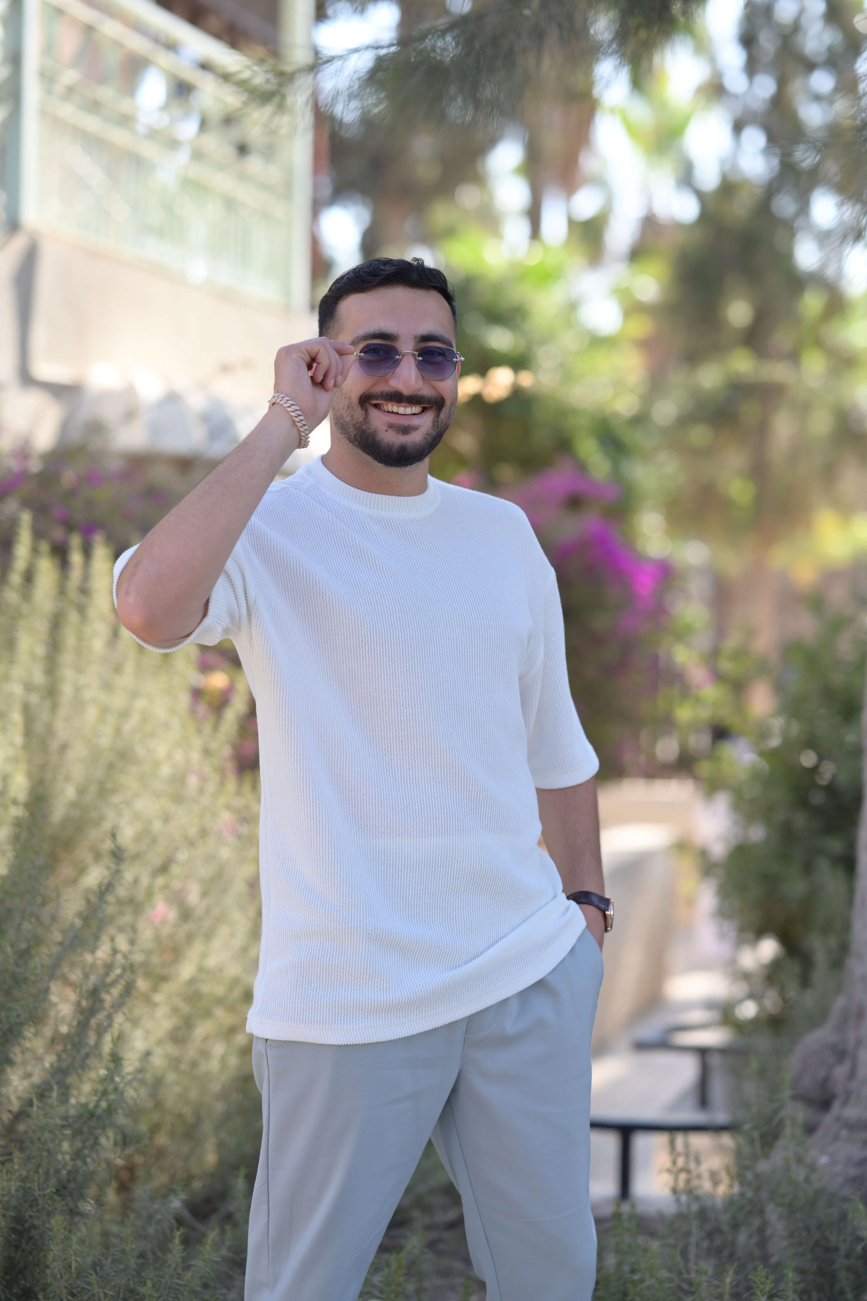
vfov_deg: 23.9
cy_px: 650
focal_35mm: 85
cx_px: 434
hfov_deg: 16.1
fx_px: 3070
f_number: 2.5
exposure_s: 1/1600
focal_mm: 85
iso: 320
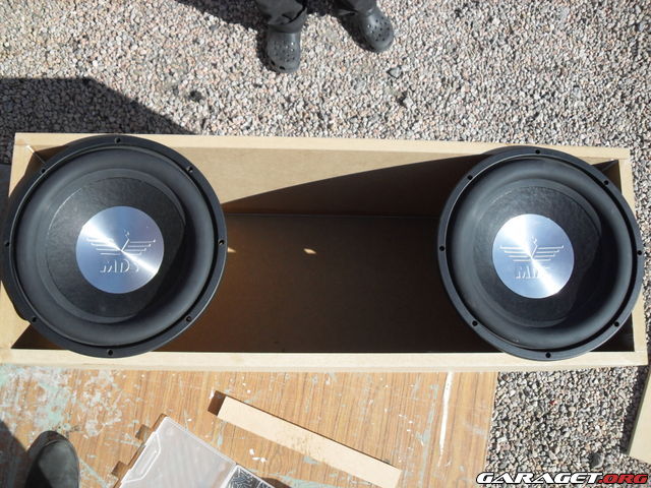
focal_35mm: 35
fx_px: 658
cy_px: 244
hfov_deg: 52.6
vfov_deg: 40.7
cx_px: 326
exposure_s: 1/90
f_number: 8.9
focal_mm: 6.2
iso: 100
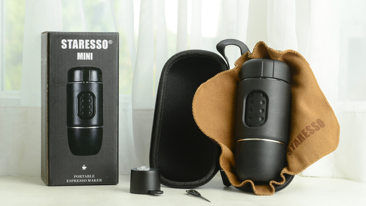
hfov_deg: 21.8
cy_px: 106
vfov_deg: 12.3
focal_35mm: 98
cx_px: 183
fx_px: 951
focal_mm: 62
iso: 500
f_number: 11
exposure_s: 1/30
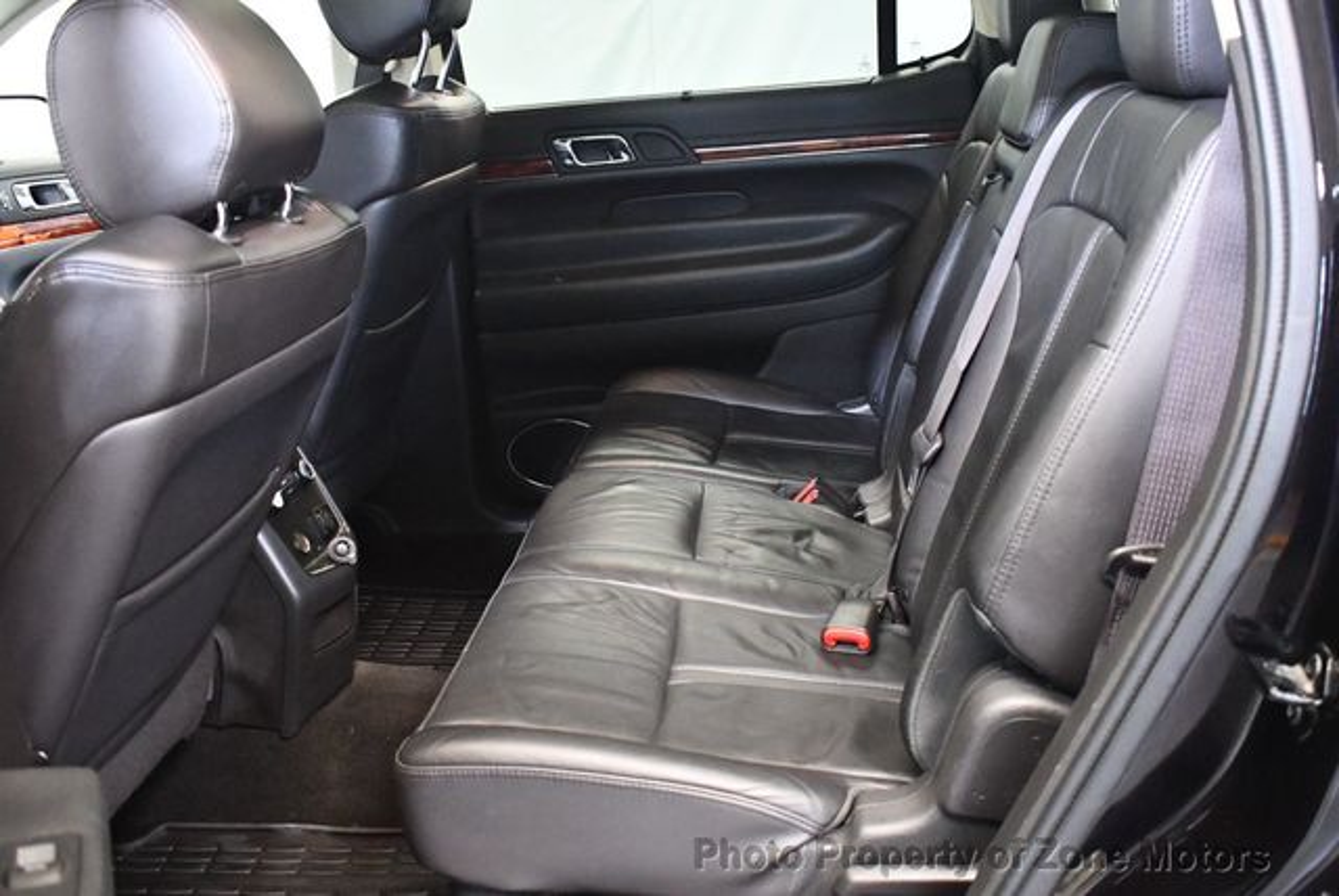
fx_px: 1340
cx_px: 670
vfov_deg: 36.9
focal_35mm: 36
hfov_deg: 53.1
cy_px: 448
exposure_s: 1/60
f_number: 3.5
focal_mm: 18
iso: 5600
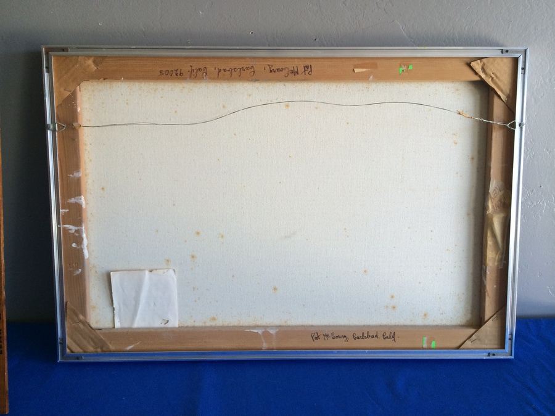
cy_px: 208
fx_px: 481
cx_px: 278
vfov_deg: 46.8
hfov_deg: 60.0
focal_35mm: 30
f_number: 2.2
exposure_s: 1/30
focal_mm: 4.12
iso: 40
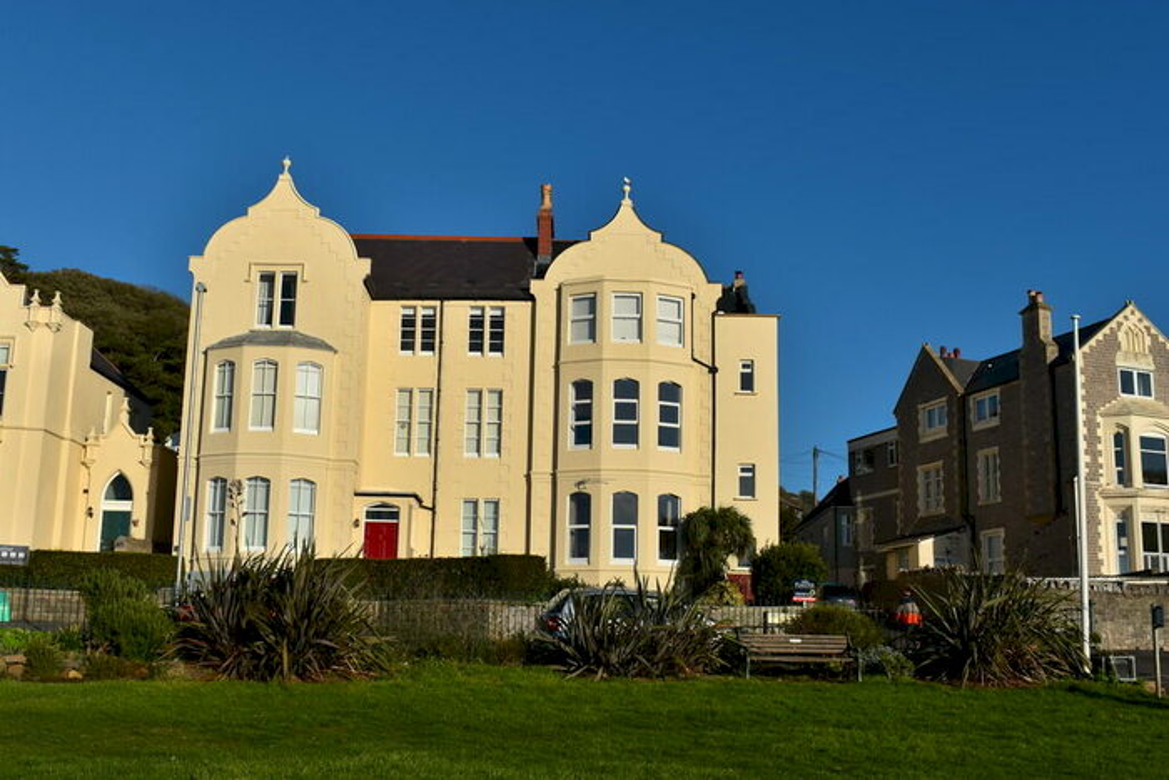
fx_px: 1315
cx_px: 584
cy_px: 390
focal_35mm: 40
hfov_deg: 47.9
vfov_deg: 33.0
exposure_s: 1/400
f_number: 10
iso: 100
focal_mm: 27
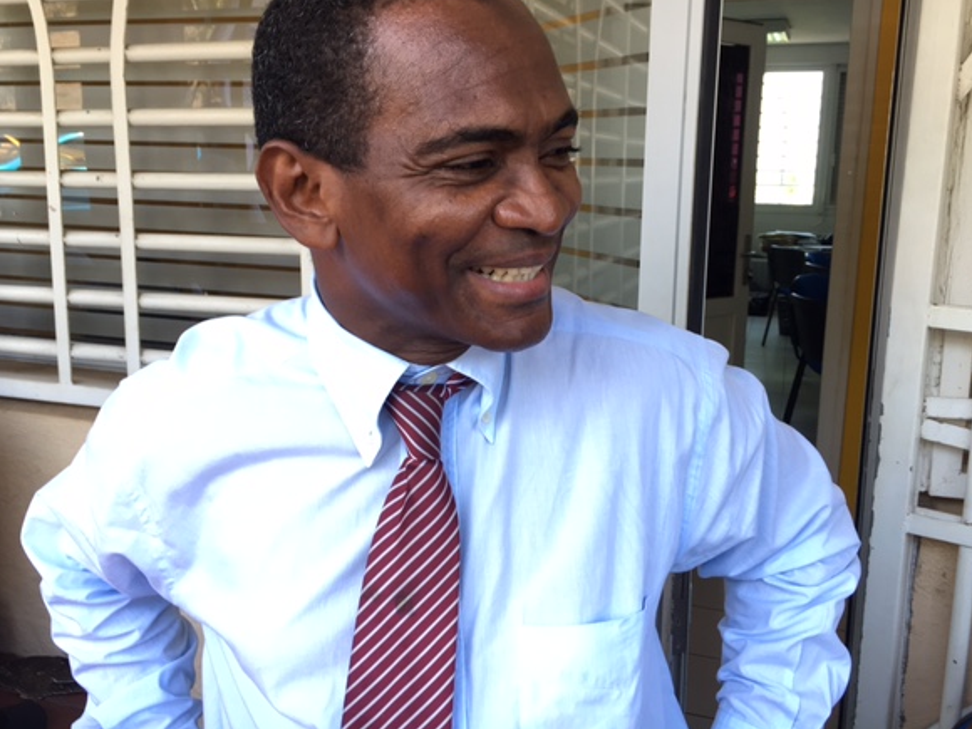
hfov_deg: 56.8
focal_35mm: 32
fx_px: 899
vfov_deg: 44.1
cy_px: 332
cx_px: 496
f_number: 2.2
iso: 32
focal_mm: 4.15
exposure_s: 1/100
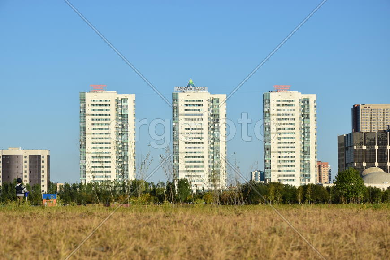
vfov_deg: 11.4
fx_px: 1300
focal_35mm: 120
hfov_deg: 17.1
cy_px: 130
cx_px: 195
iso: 100
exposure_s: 1/250
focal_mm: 80
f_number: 9
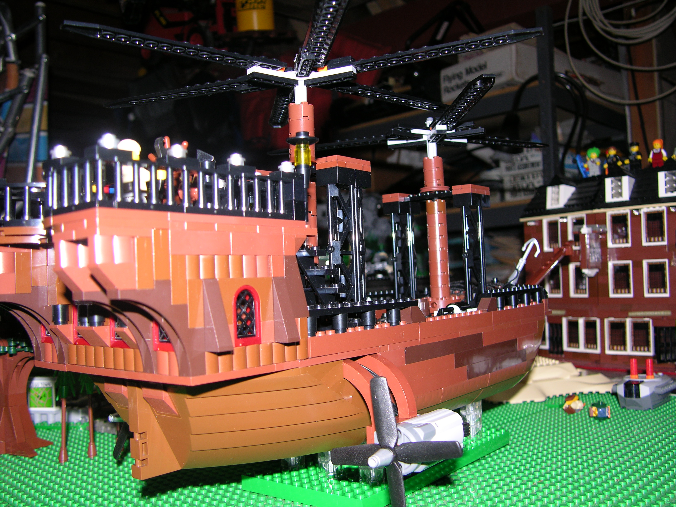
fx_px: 683
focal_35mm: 35
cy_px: 254
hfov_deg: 52.6
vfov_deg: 40.7
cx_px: 338
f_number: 2.8
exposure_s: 1/60.1
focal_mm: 8.9
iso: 50
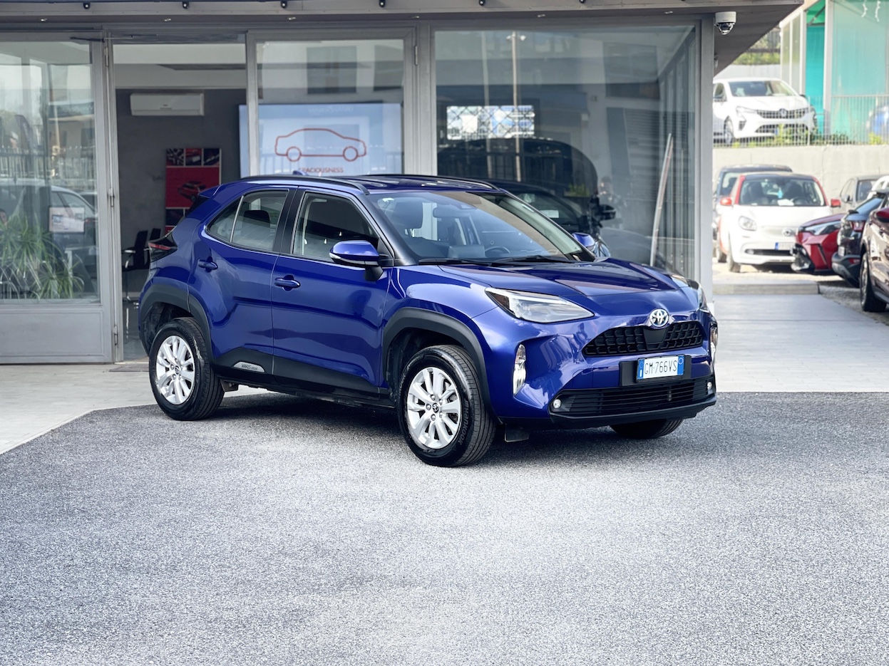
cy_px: 333
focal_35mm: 64
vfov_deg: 22.9
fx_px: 1643
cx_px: 444
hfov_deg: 30.3
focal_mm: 7.5
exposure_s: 1/121
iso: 20
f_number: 2.2
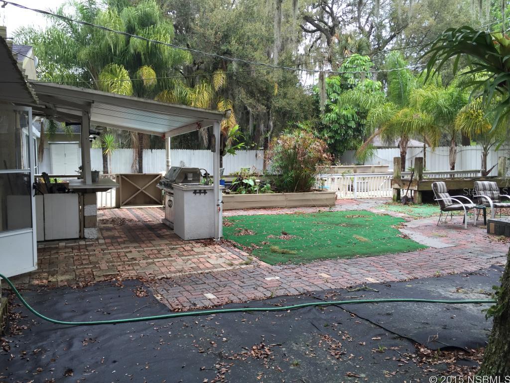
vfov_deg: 48.3
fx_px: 427
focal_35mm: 29
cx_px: 255
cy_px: 192
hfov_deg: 61.6
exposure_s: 1/120
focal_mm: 4.15
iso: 32
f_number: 2.2
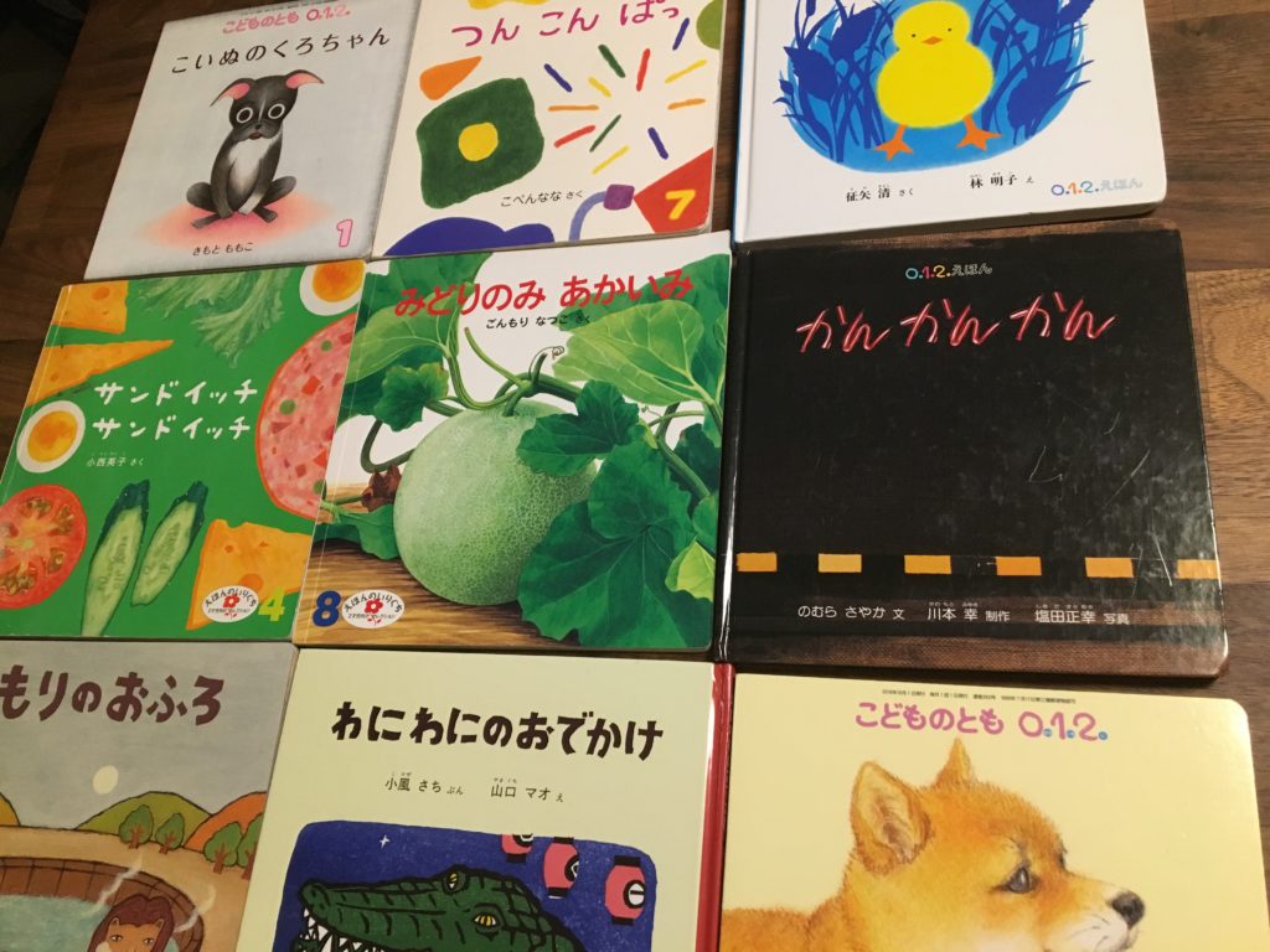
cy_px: 476
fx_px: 1064
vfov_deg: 48.2
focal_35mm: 29
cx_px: 635
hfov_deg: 61.7
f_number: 2.2
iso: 160
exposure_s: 1/30
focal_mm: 4.15
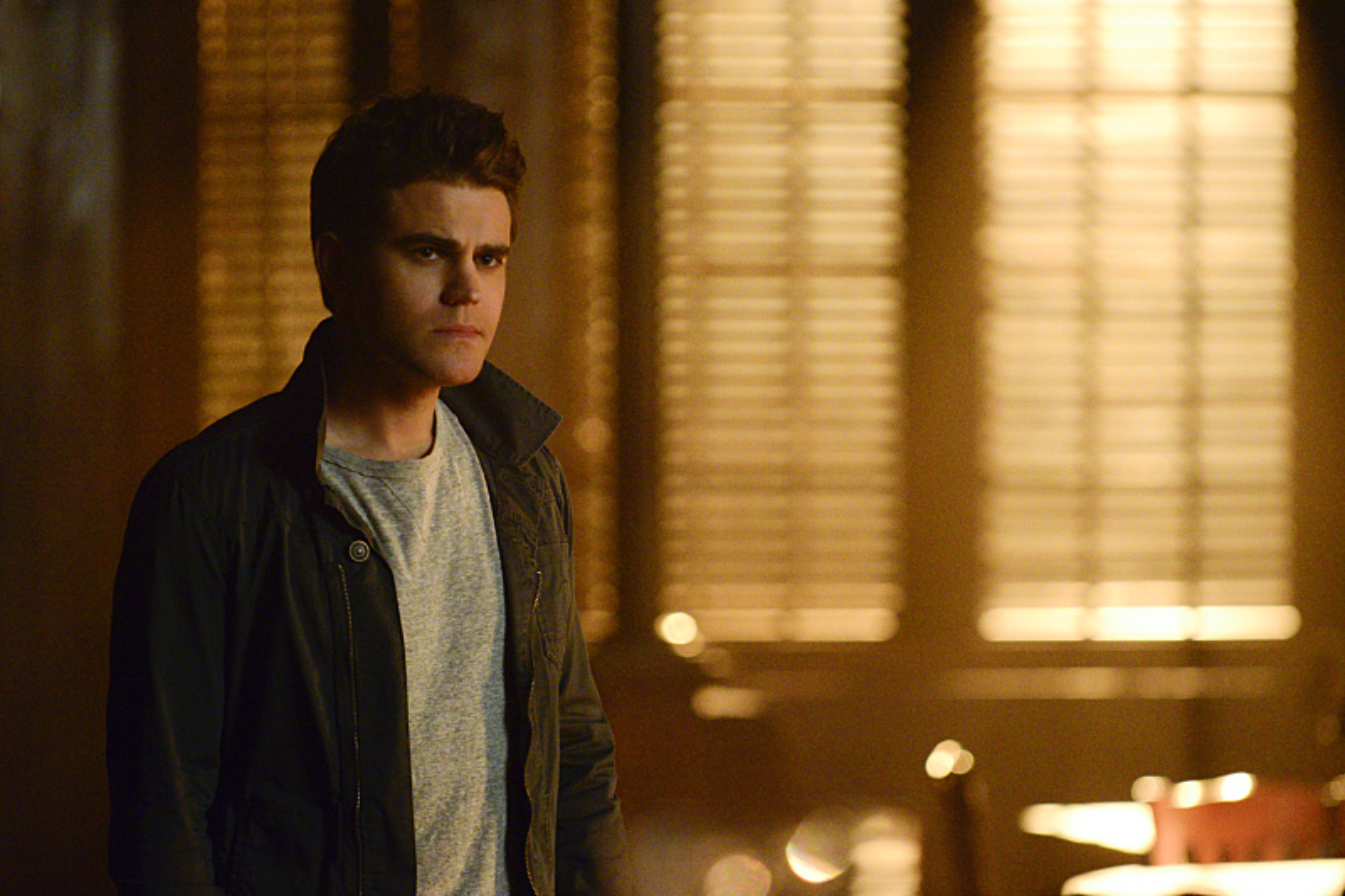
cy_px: 448
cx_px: 672
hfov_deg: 10.8
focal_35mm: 190
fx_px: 7097
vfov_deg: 7.2
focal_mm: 190
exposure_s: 1/80
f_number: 2.8
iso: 5000
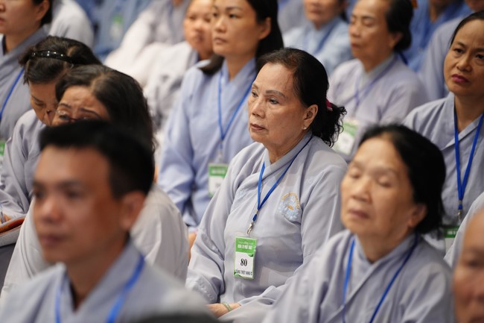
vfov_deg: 9.1
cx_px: 242
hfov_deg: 13.7
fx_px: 2016
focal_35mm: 150
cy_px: 162
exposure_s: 1/100
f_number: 2.8
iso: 2000
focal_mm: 150
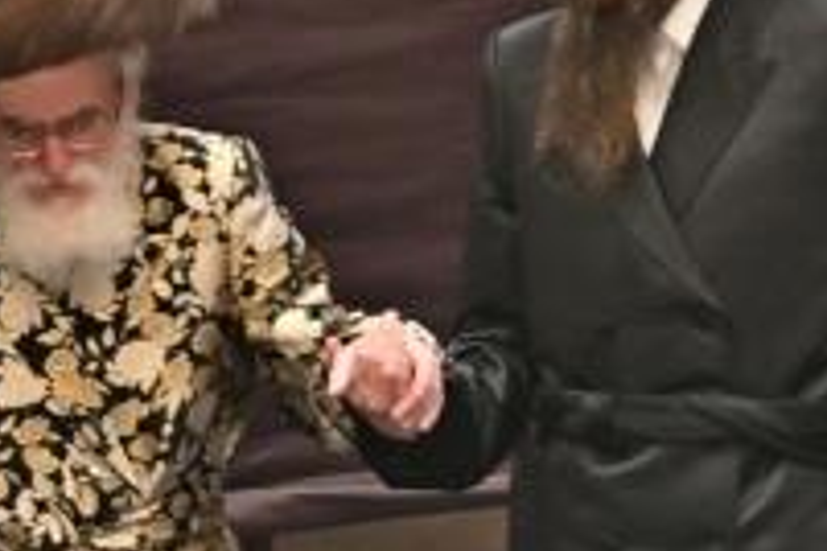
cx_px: 469
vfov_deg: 1.8
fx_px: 17595
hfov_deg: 2.7
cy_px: 53
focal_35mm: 766
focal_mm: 100
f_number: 2.8
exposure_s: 1/320
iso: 250
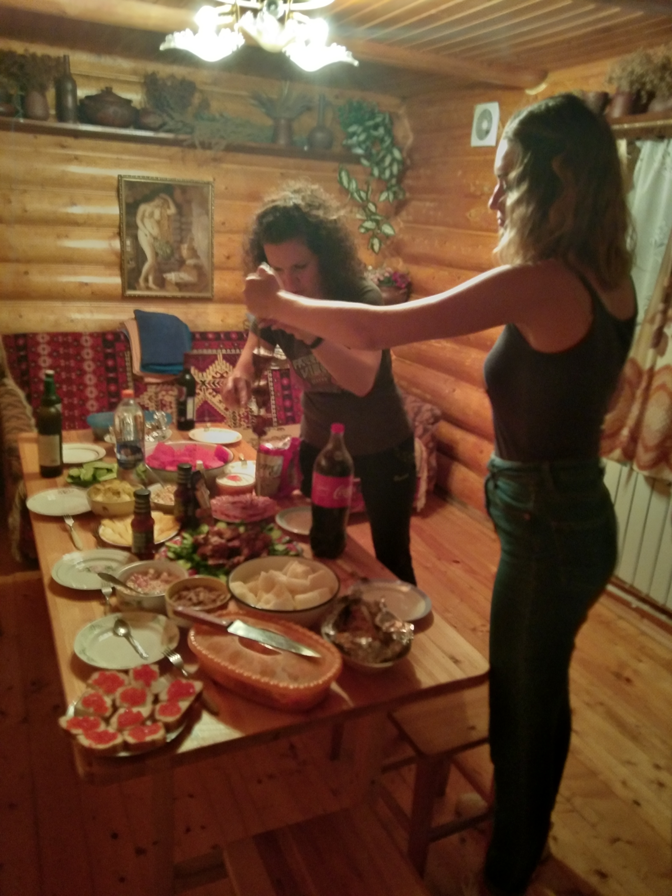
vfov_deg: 60.0
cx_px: 336
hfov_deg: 46.8
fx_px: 777
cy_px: 448
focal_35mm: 30
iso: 688
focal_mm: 3.65
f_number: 2.2
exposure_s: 1/13
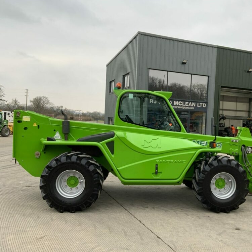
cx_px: 167
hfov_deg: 46.5
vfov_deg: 47.2
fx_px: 288
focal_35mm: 35
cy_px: 125
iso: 25
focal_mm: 3
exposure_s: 1/122
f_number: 1.8
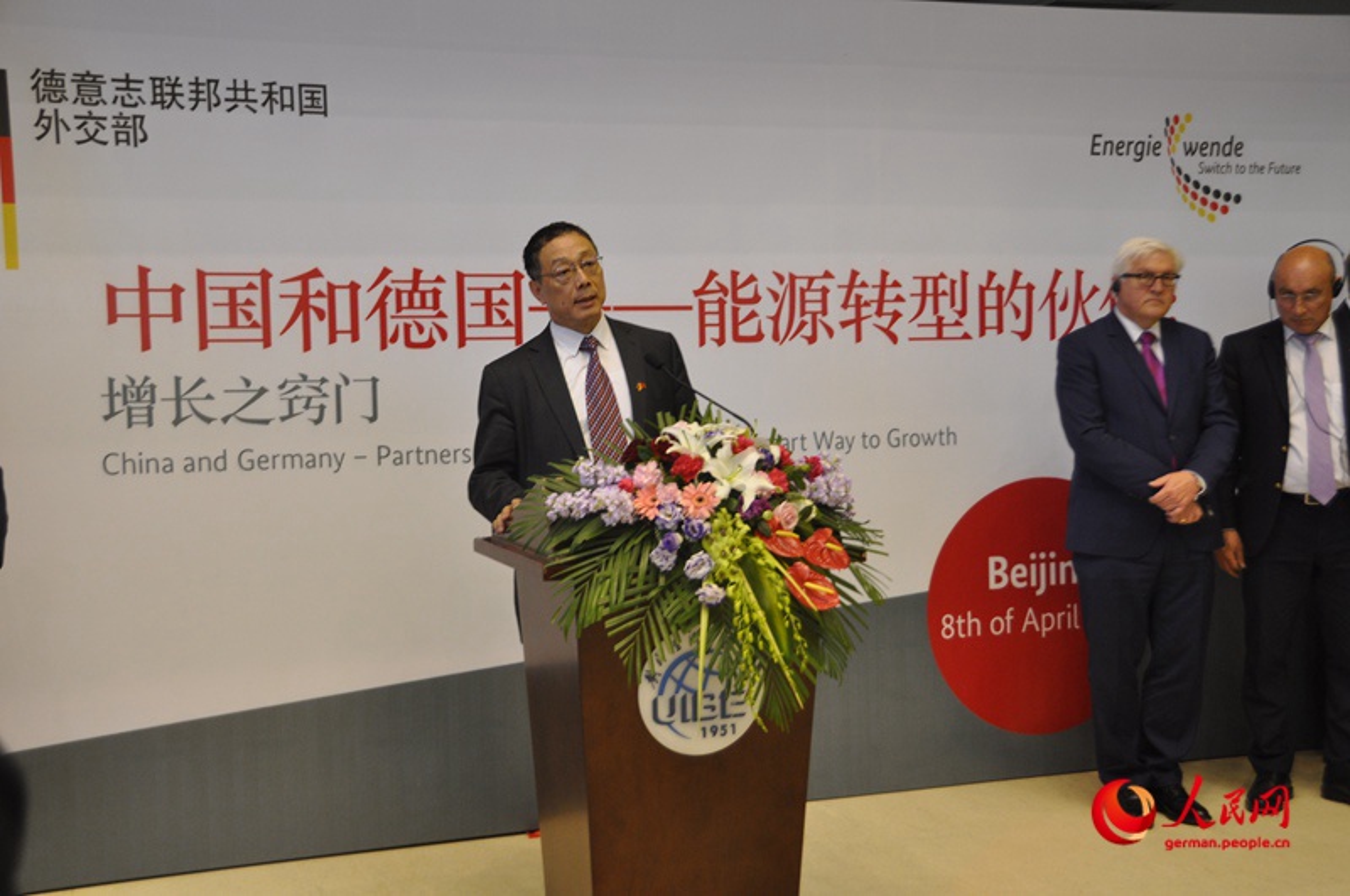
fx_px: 1797
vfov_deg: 28.0
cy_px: 448
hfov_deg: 41.2
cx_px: 675
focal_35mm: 48
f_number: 4
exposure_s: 1/25
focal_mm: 32
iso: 640
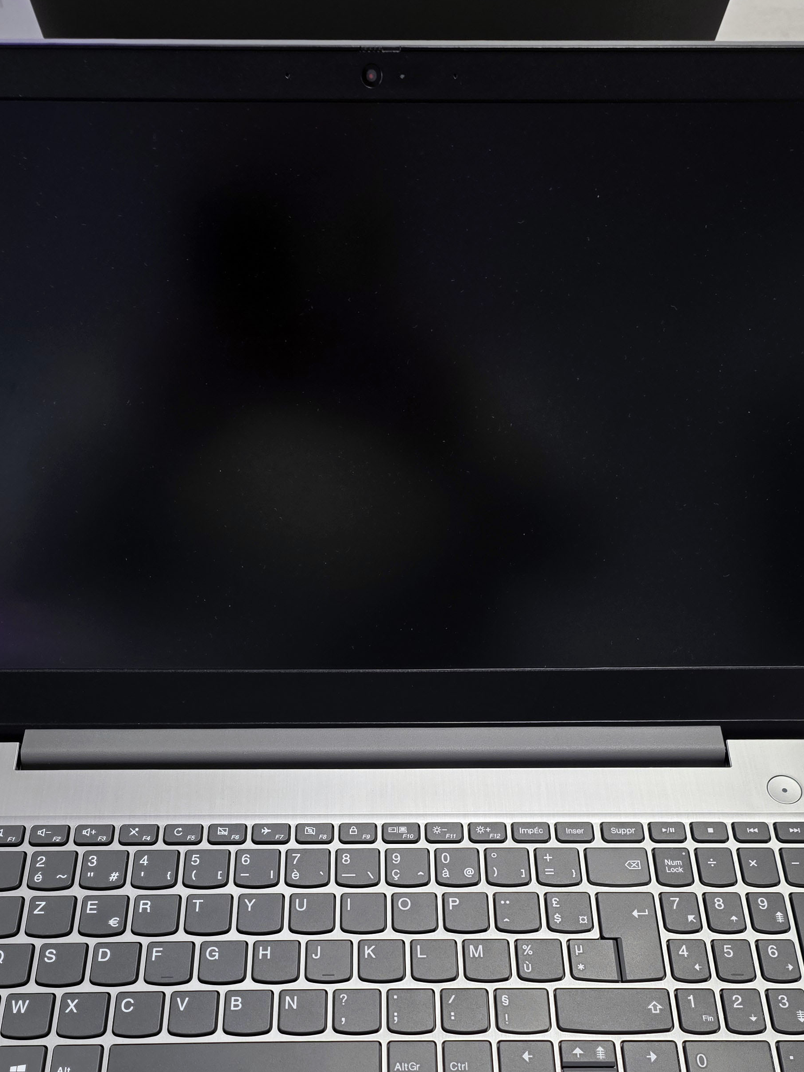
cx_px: 395
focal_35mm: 38
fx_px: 1177
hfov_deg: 37.7
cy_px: 752
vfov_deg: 47.8
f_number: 1.7
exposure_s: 1/100
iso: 64
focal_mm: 6.25
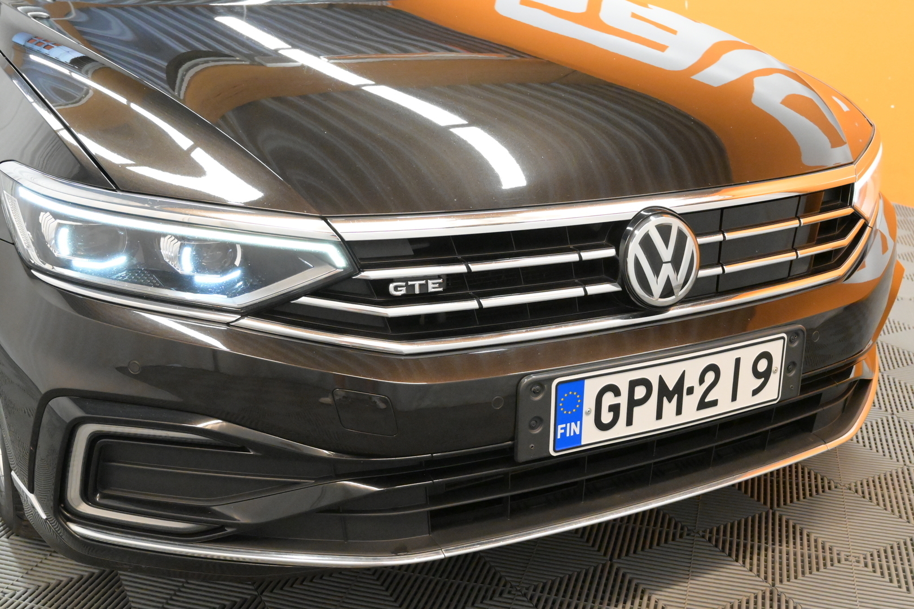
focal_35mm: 40
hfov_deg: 47.9
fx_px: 1028
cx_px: 457
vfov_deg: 33.0
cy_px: 304
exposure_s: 1/250
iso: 8000
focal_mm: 27
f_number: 5
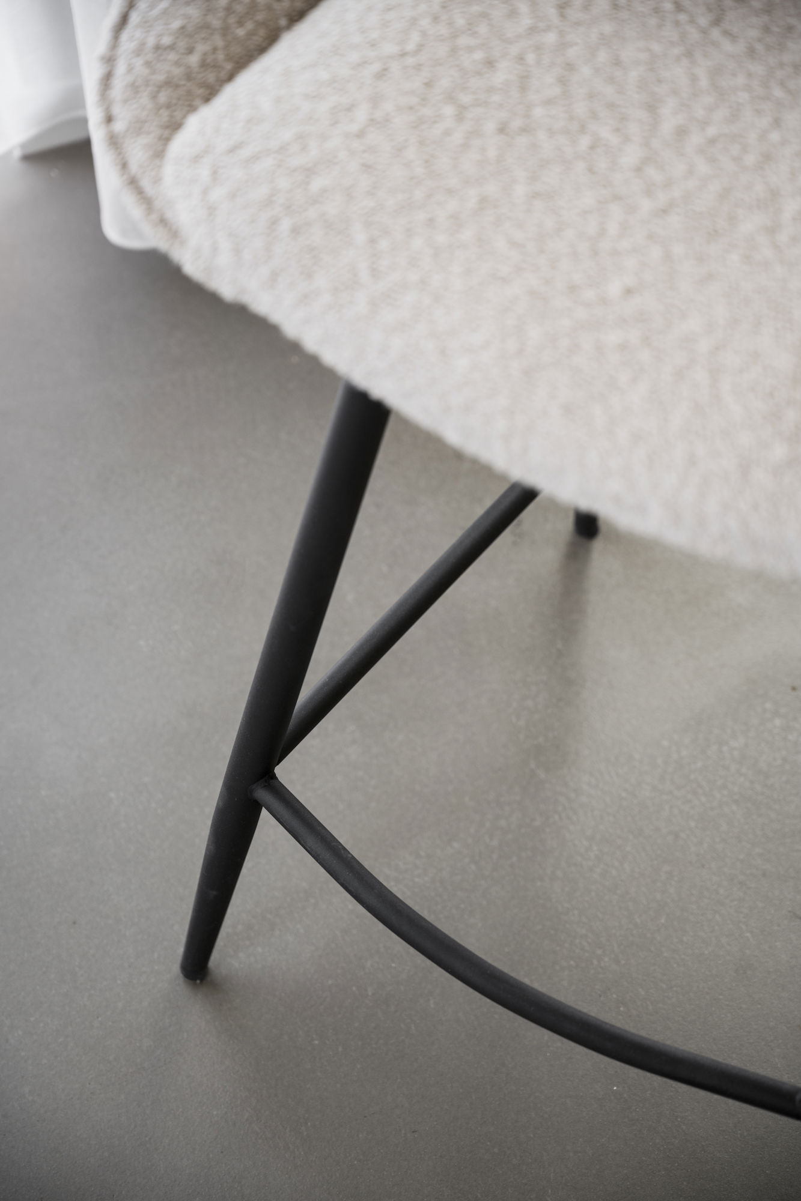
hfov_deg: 19.5
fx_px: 2336
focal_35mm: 70
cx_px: 400
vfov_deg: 28.8
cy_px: 600
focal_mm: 70
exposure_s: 1/100
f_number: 4
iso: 160
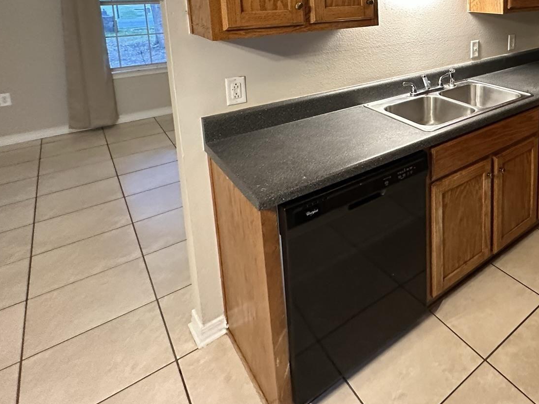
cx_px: 463
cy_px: 43
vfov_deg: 47.8
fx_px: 405
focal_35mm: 26
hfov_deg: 59.5
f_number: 2.2
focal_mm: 2.22
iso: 640
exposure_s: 1/60
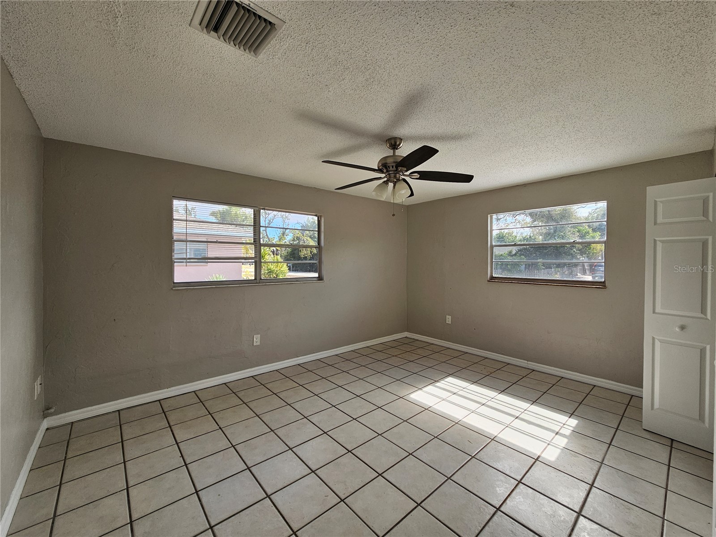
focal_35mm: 13
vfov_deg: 89.9
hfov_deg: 106.2
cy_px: 268
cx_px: 358
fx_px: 269
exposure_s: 1/313
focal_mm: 2.2
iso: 50
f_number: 2.2
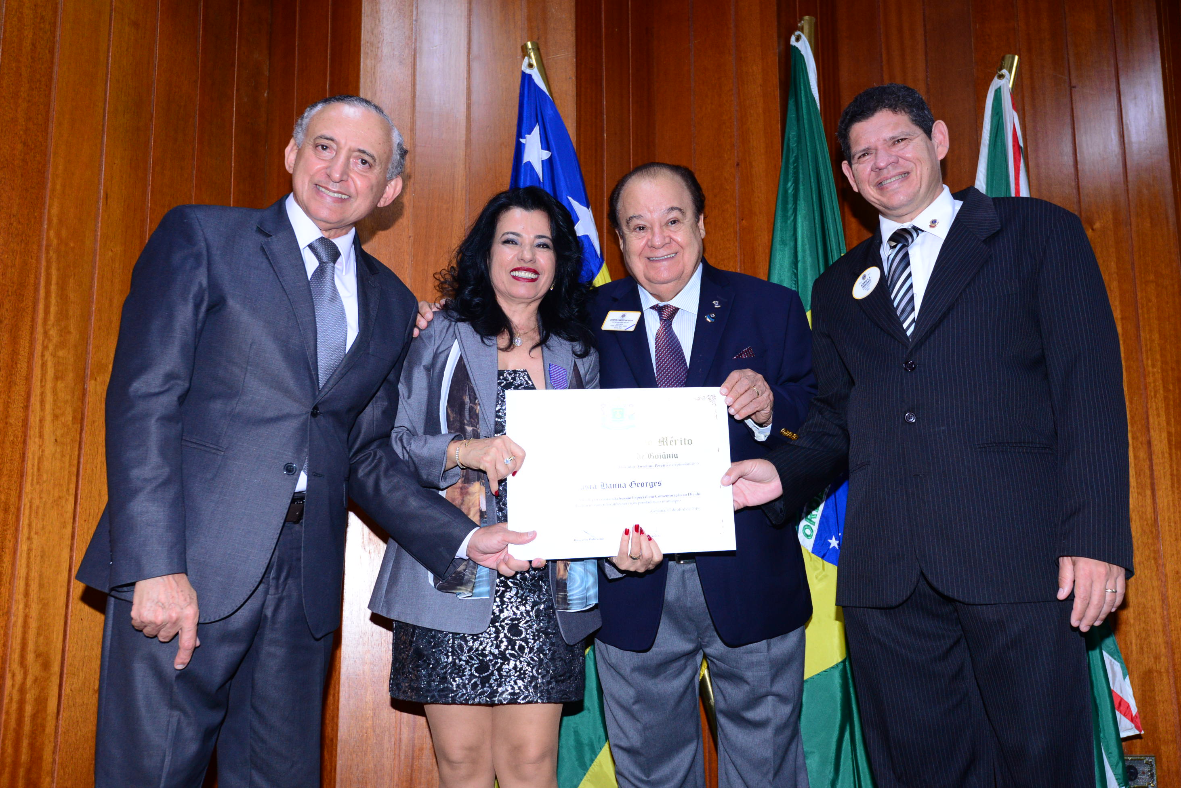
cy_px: 383
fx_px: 1181
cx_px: 607
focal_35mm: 36
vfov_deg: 36.9
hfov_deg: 53.1
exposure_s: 1/125
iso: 1600
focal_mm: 35
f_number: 5
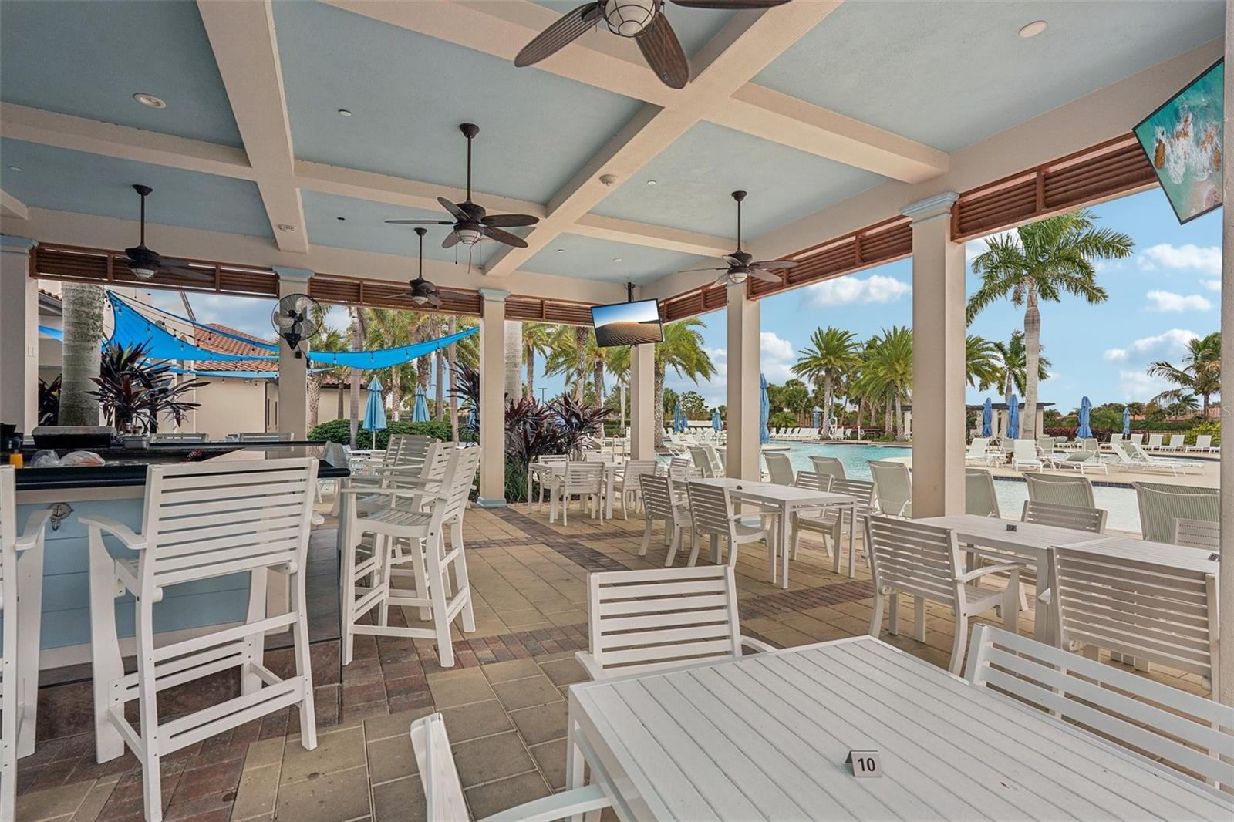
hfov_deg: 96.7
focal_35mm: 16
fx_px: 548
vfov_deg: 73.7
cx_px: 617
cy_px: 411
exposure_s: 1/640
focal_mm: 16
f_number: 8
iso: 400
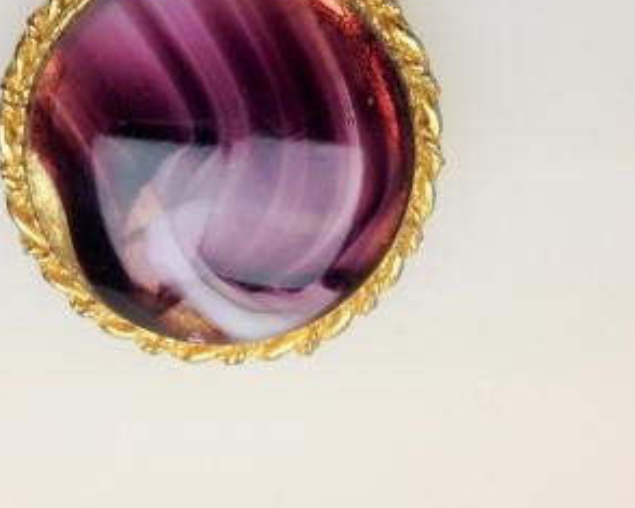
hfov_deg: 35.8
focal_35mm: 52
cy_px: 162
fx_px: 977
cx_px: 235
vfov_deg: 28.9
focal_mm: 4.28
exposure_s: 1/135
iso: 50
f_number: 2.4
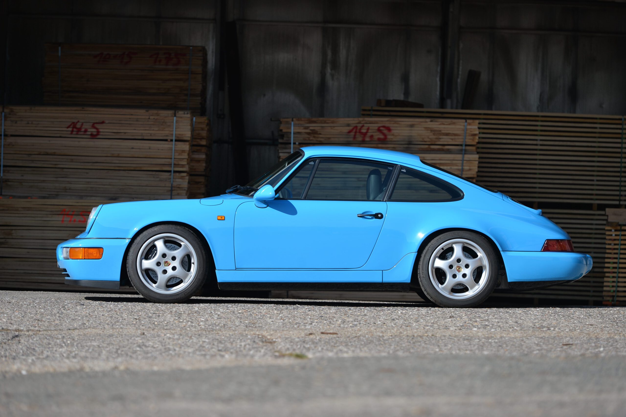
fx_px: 3041
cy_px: 208
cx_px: 313
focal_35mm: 175
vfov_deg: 7.8
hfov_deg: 11.8
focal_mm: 175
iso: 100
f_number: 4
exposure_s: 1/1000
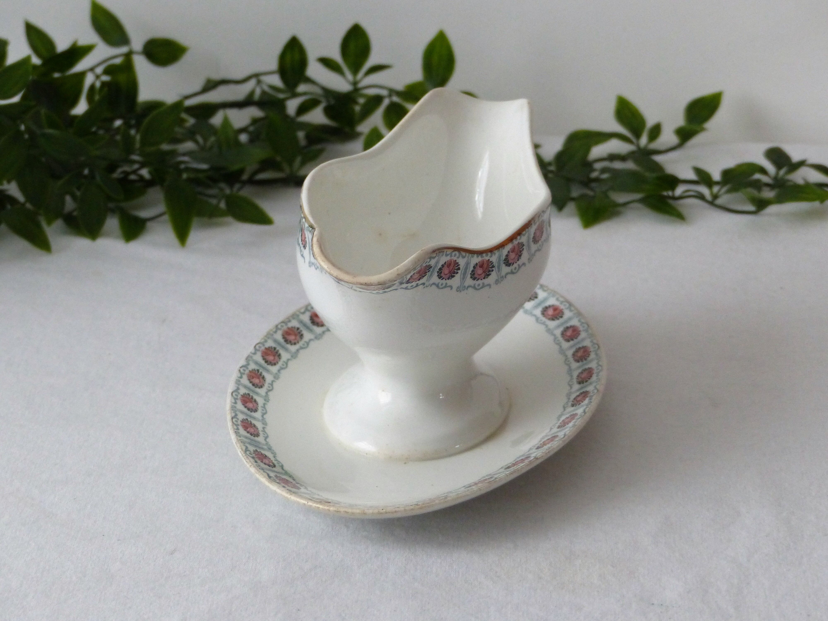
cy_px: 310
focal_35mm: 133
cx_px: 414
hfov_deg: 14.8
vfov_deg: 11.1
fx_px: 3181
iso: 400
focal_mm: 21.8
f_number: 2.8
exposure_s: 1/60
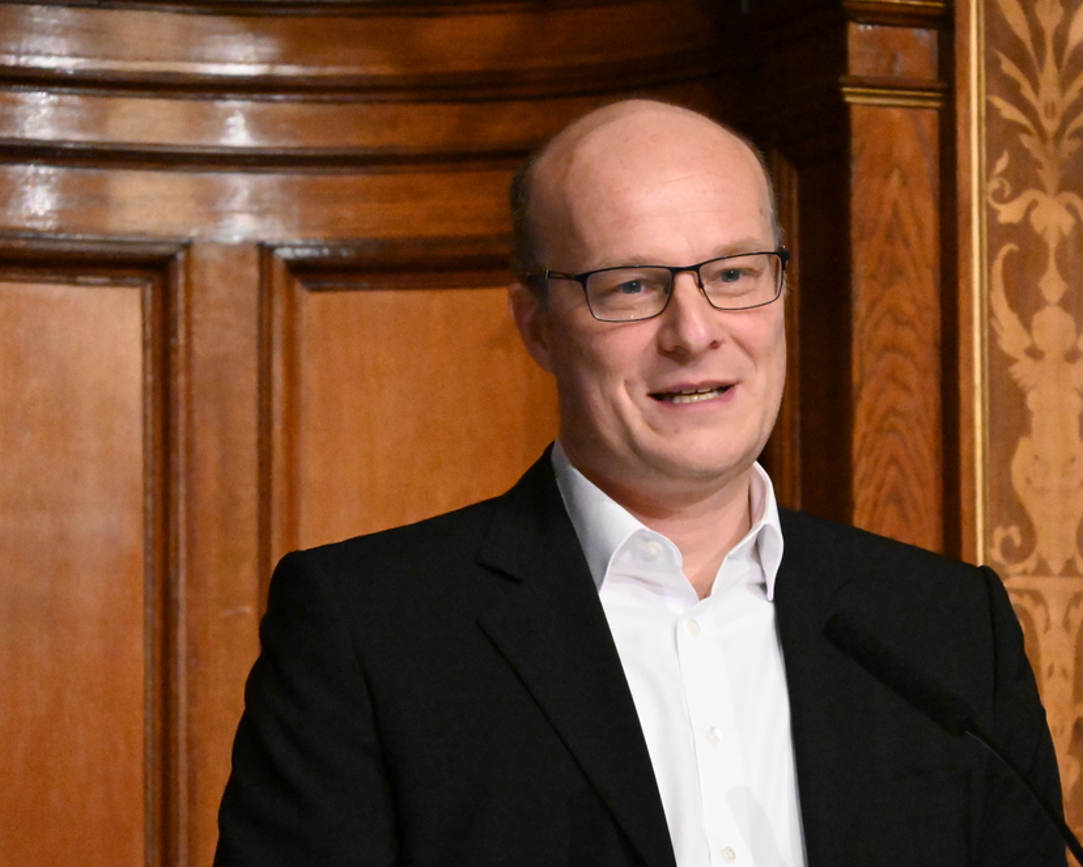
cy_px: 432
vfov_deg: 6.5
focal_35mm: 238
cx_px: 596
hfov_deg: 8.1
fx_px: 7631
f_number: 6.3
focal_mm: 140
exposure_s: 1/250
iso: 22800
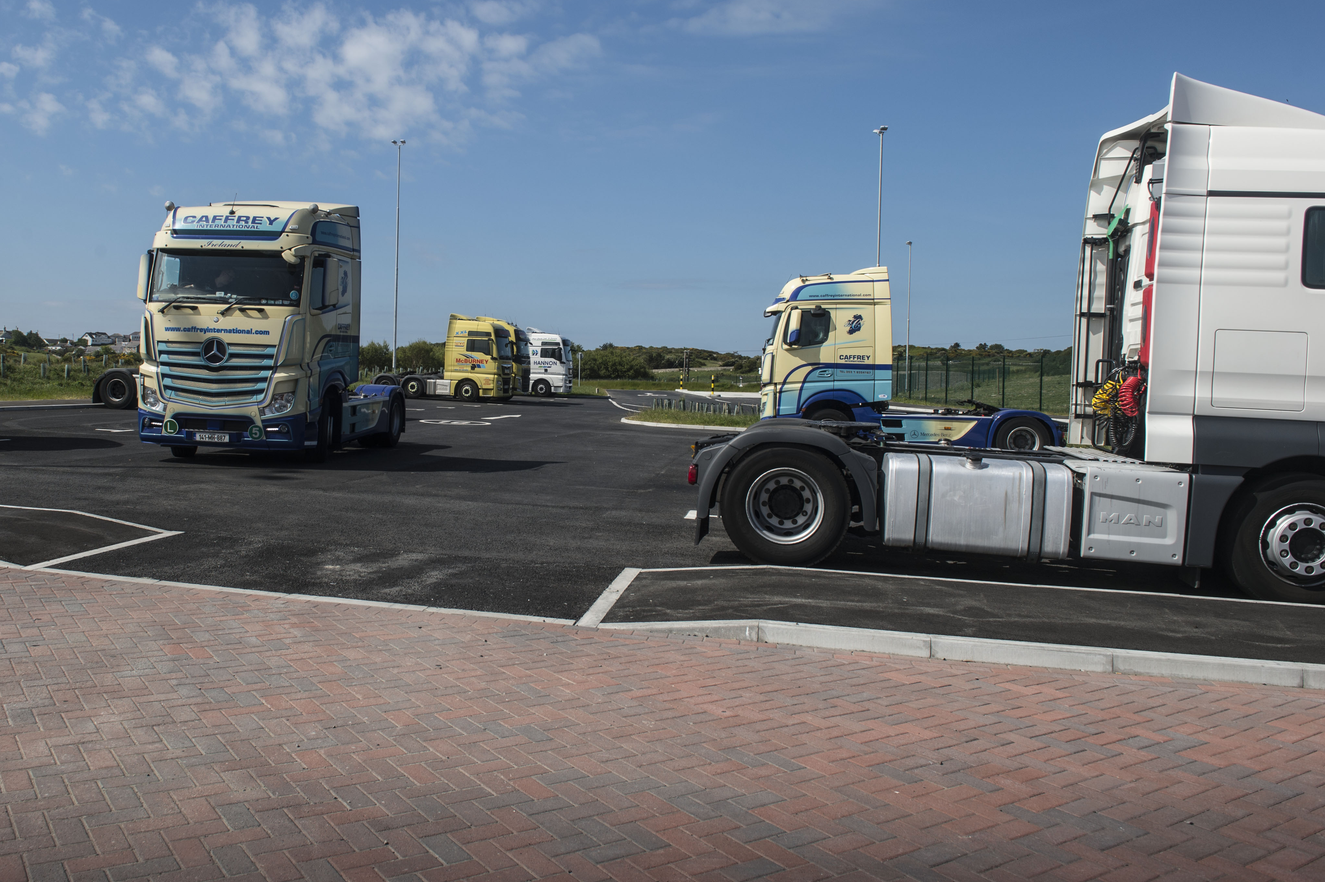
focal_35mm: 29
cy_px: 383
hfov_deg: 63.1
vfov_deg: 44.8
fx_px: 1067
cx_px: 525
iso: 160
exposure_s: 1/500
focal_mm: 24
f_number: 8
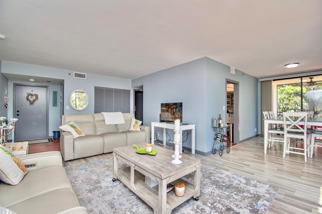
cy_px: 107
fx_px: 134
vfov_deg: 77.3
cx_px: 161
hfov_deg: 100.4
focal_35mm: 15
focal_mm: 10
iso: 280
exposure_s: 1/125
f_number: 5.6
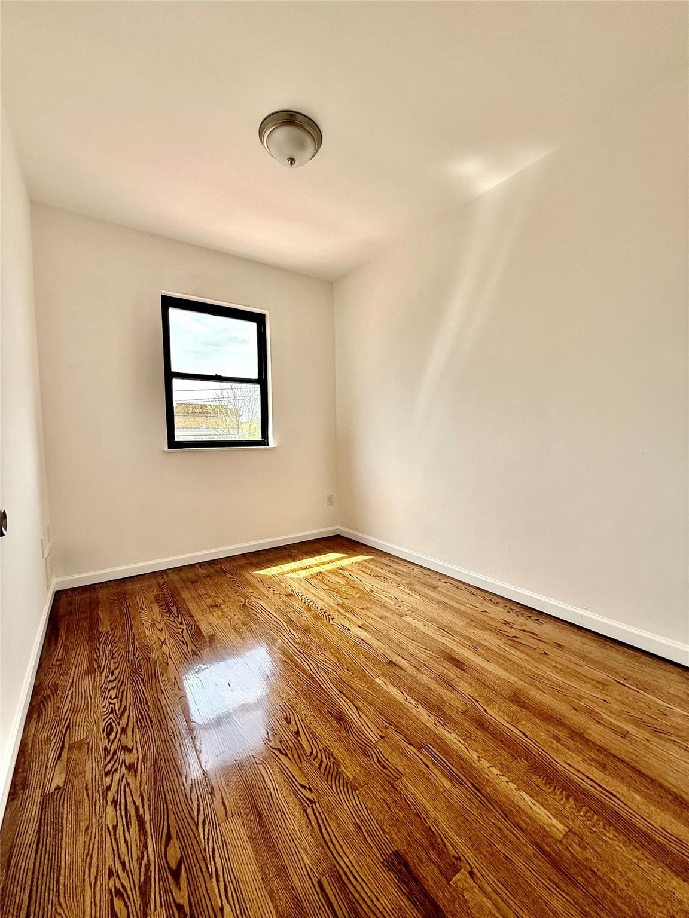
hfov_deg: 85.7
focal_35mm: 14
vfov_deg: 102.1
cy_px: 459
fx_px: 372
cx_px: 344
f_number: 2.2
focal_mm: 2.22
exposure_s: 1/231
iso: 64
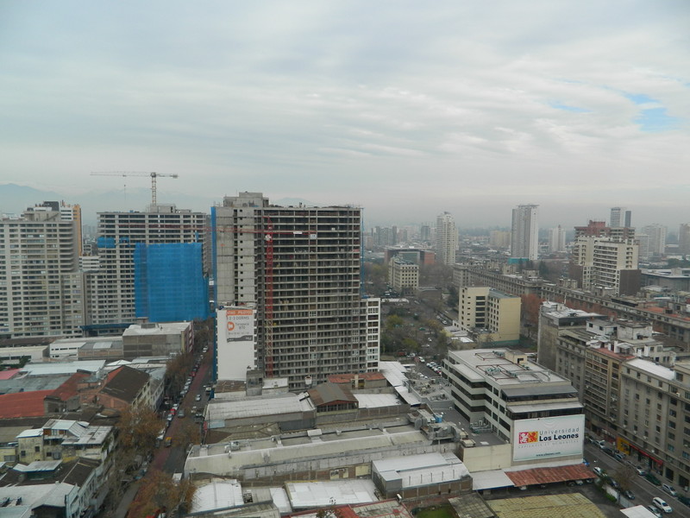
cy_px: 259
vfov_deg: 54.9
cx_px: 345
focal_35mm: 25
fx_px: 498
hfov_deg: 69.4
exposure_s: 1/500
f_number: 3.1
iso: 80
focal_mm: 4.5
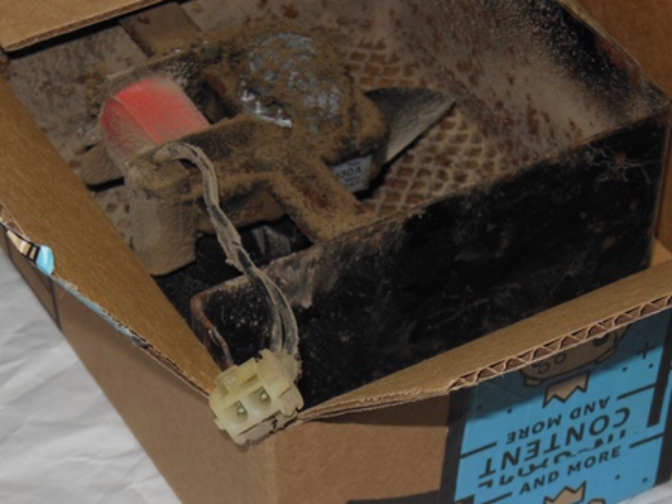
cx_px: 336
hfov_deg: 29.4
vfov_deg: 22.3
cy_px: 252
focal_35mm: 66
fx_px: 1281
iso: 125
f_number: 4.3
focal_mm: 11.7
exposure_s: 1/60
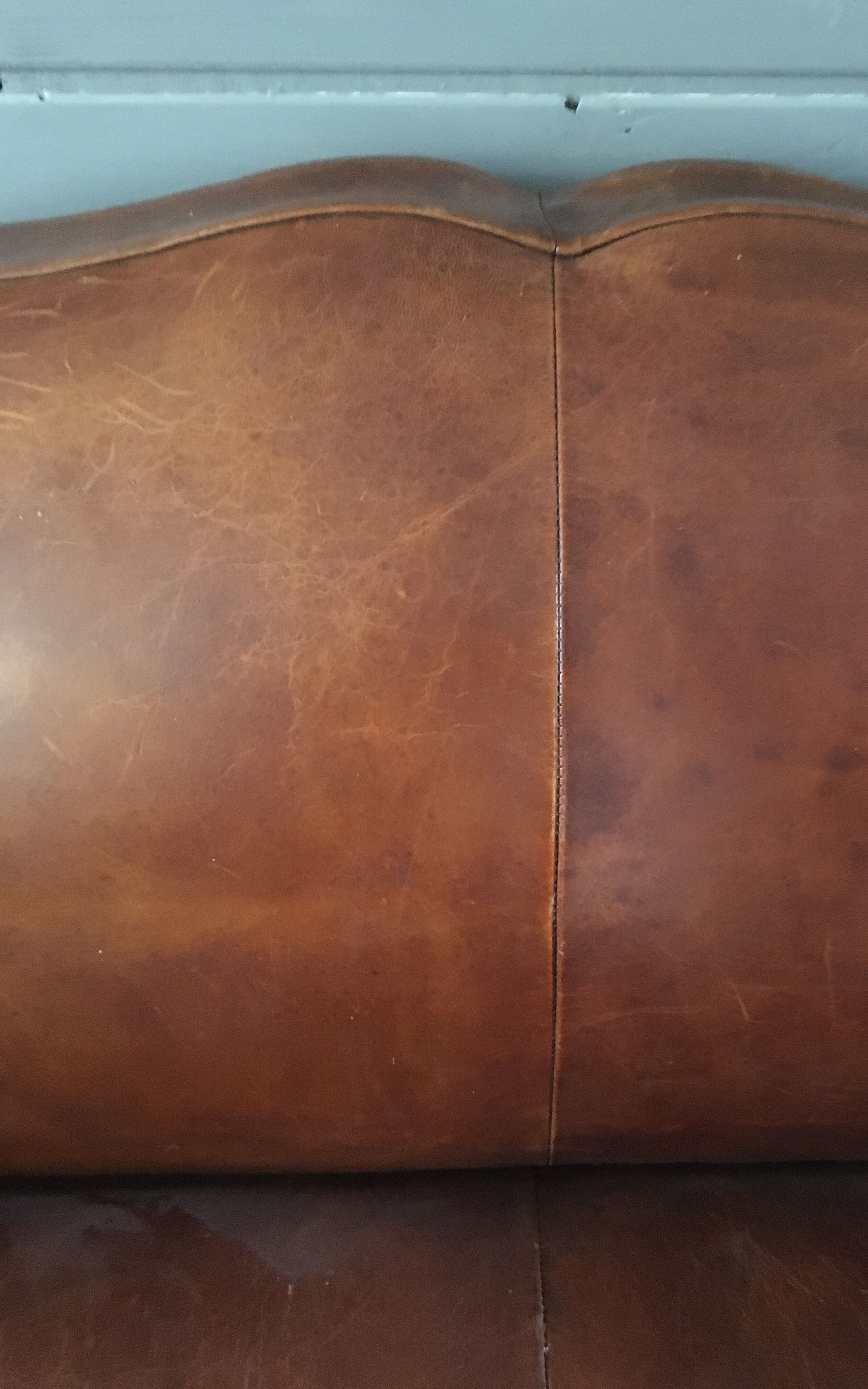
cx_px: 513
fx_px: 1173
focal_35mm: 31
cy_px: 699
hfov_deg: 40.5
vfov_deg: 61.2
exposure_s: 1/17
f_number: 2.2
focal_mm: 4.15
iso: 640
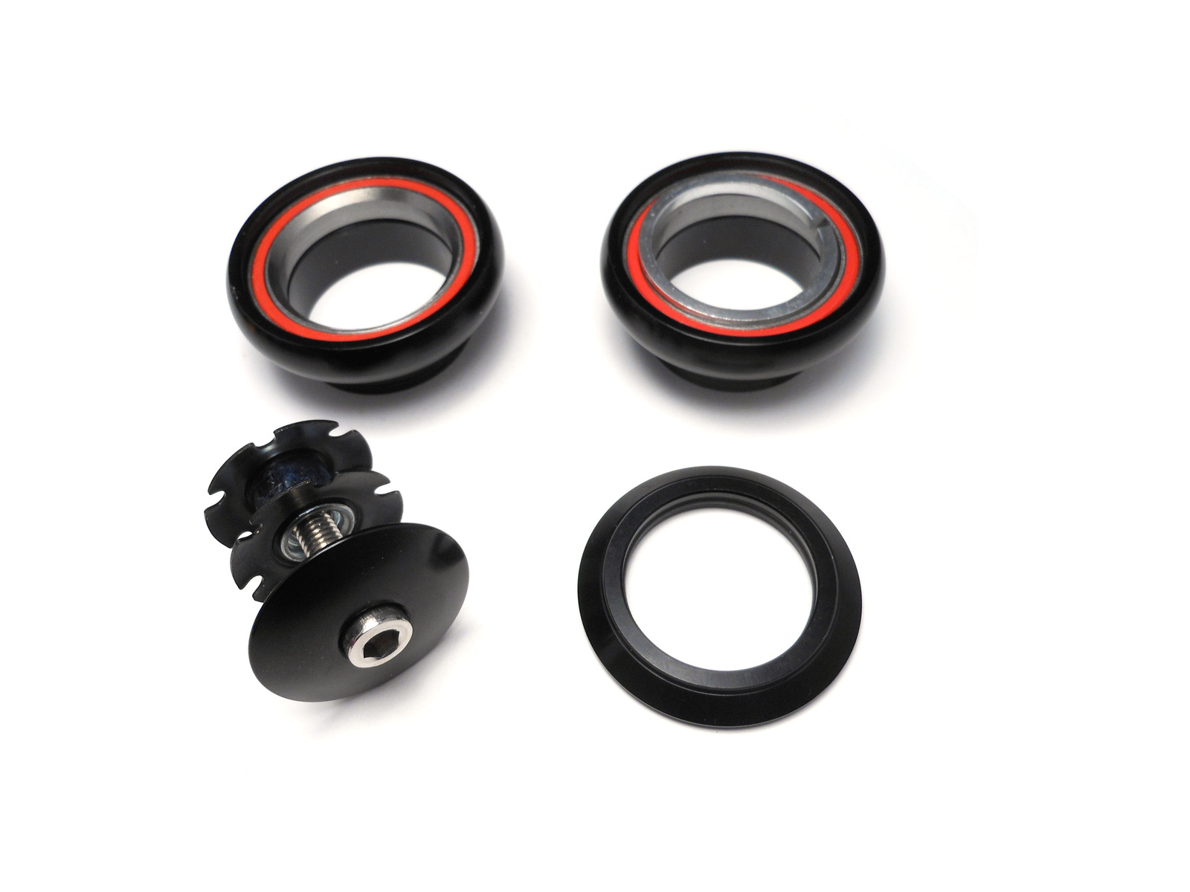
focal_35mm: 28
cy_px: 446
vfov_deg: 49.7
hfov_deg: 63.4
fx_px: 963
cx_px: 595
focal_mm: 5
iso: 80
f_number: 3.7
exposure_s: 1/40
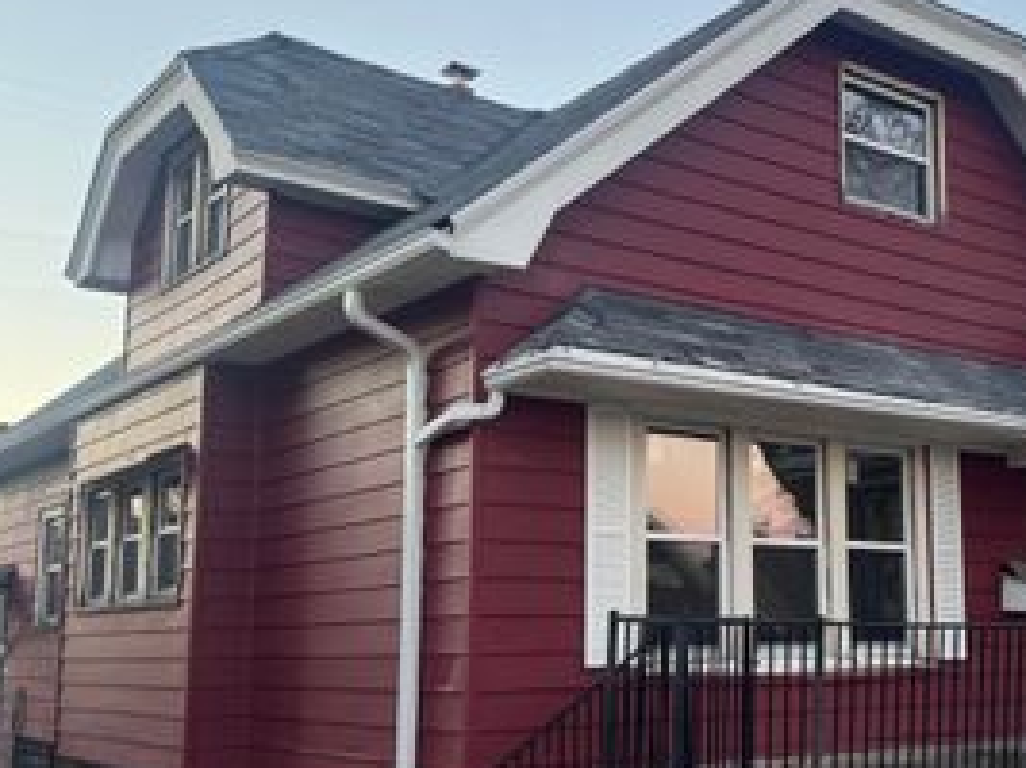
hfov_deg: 41.0
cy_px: 428
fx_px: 1333
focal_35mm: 45
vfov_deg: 32.1
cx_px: 753
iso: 160
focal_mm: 6.76
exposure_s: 1/121
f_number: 1.78
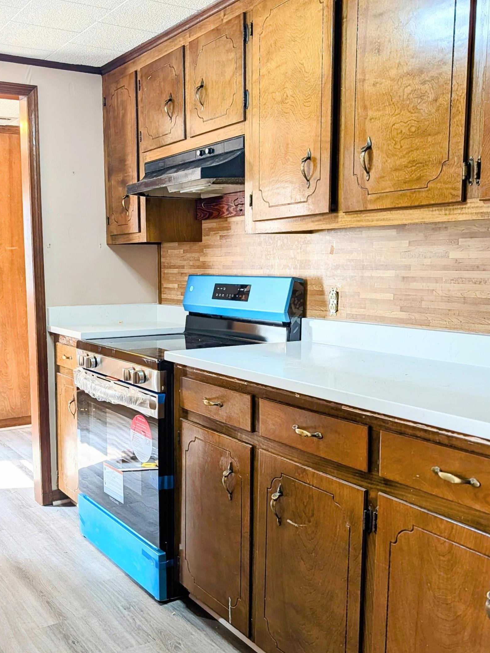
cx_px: 154
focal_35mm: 35
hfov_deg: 40.1
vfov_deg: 52.6
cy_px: 343
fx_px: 661
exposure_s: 1/120
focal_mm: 6.9
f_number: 1.68
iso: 120
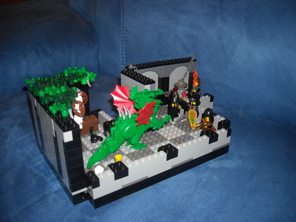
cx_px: 148
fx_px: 299
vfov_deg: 40.7
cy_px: 111
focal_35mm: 35
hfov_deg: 52.6
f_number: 5.6
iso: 200
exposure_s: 1/60
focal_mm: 5.7
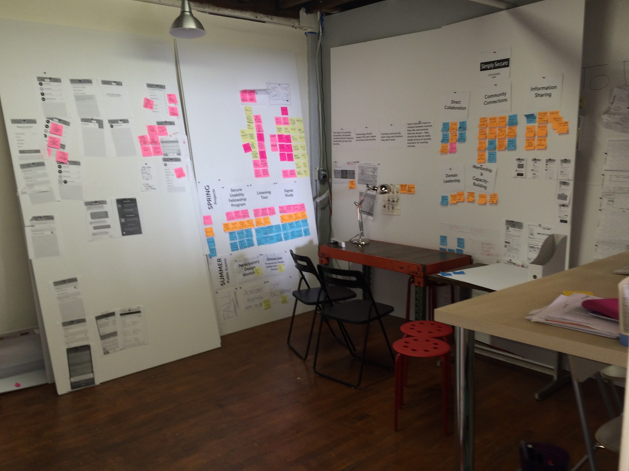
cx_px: 323
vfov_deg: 45.4
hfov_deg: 58.3
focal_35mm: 31
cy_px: 249
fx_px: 563
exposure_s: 1/30
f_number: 2.2
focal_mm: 4.15
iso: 50
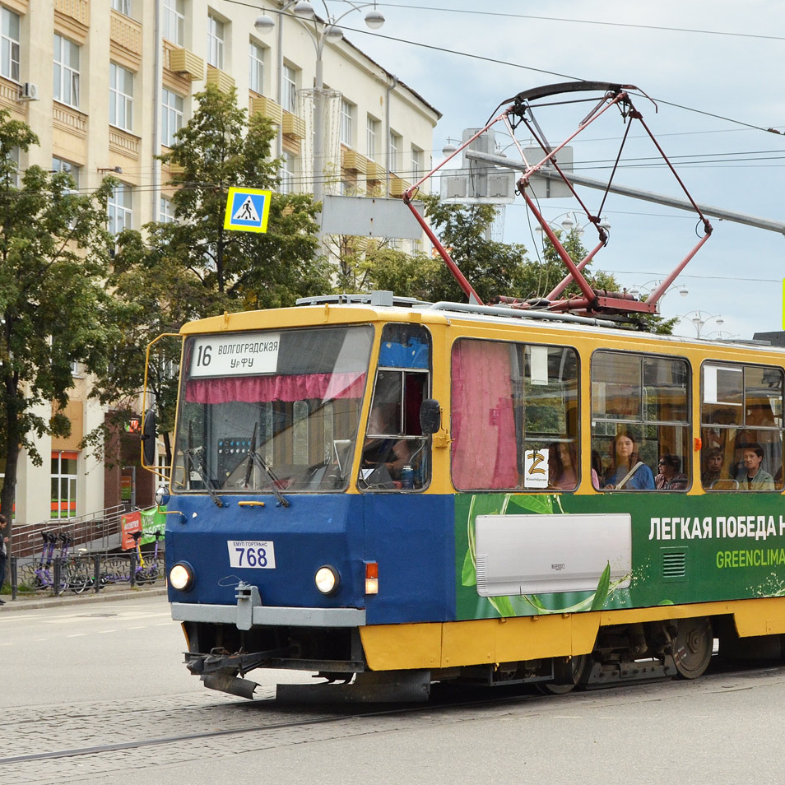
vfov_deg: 26.9
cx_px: 587
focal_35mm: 64
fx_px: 1642
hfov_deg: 26.5
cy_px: 379
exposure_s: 1/640
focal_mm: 32
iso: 400
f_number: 7.1
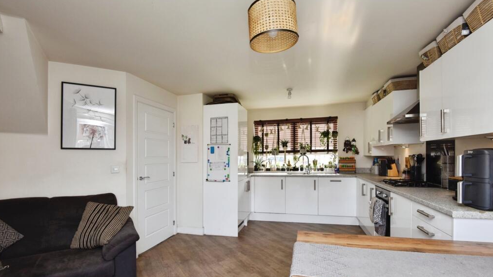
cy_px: 153
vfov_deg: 63.8
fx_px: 222
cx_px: 246
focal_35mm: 17
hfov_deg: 95.9
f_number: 7.1
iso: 400
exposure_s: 1/100
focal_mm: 16
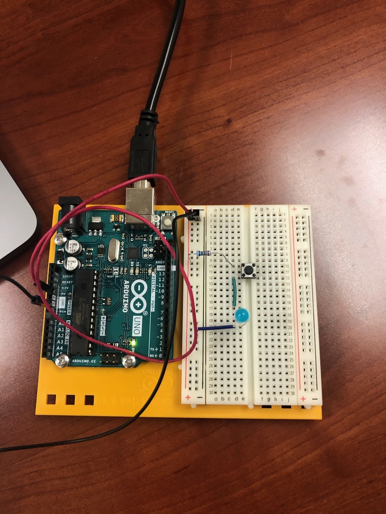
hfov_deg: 49.7
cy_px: 257
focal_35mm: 28
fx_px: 416
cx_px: 193
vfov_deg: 63.4
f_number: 1.8
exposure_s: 1/15
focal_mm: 4
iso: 50
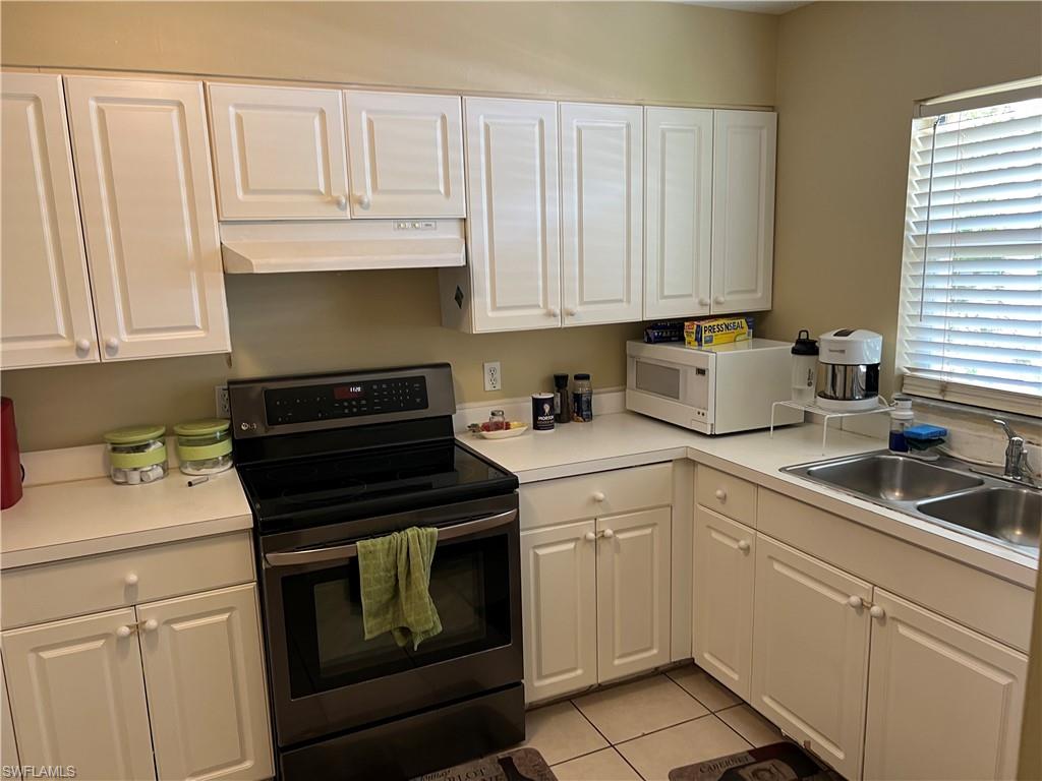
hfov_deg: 67.3
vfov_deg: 53.1
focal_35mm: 26
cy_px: 390
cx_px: 521
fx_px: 783
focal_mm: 5.7
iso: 100
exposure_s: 1/60
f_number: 1.5
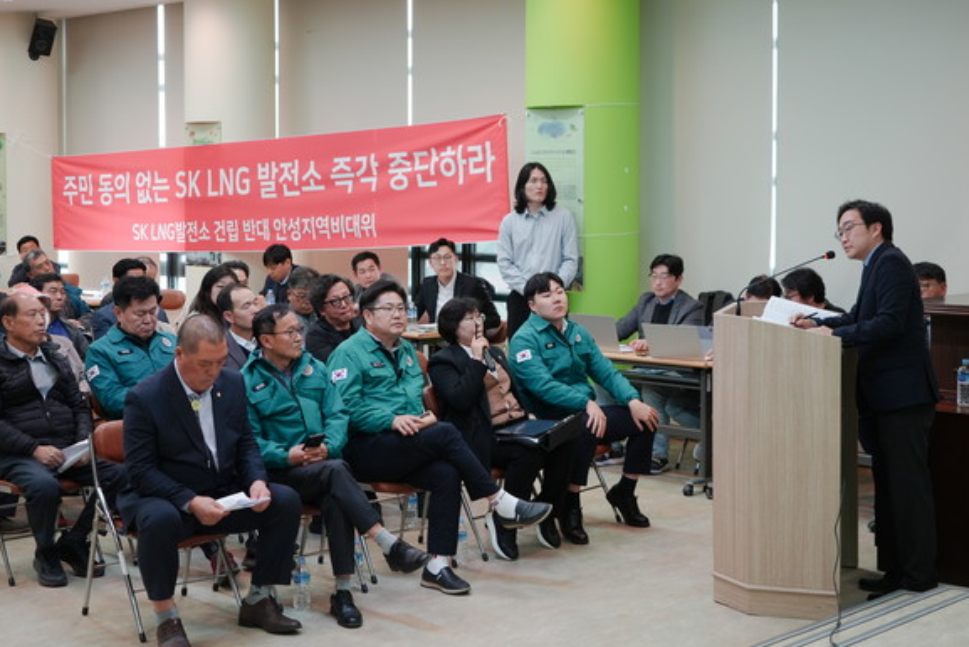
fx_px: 1400
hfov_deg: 38.2
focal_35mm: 52
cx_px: 499
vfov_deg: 26.0
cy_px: 324
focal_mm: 50
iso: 500
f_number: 4.5
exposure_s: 1/50
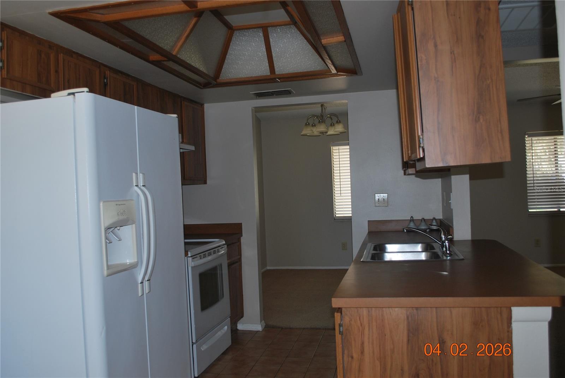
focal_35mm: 33
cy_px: 189
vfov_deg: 40.0
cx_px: 282
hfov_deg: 57.2
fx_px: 518
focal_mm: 22
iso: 200
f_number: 4
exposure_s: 1/60
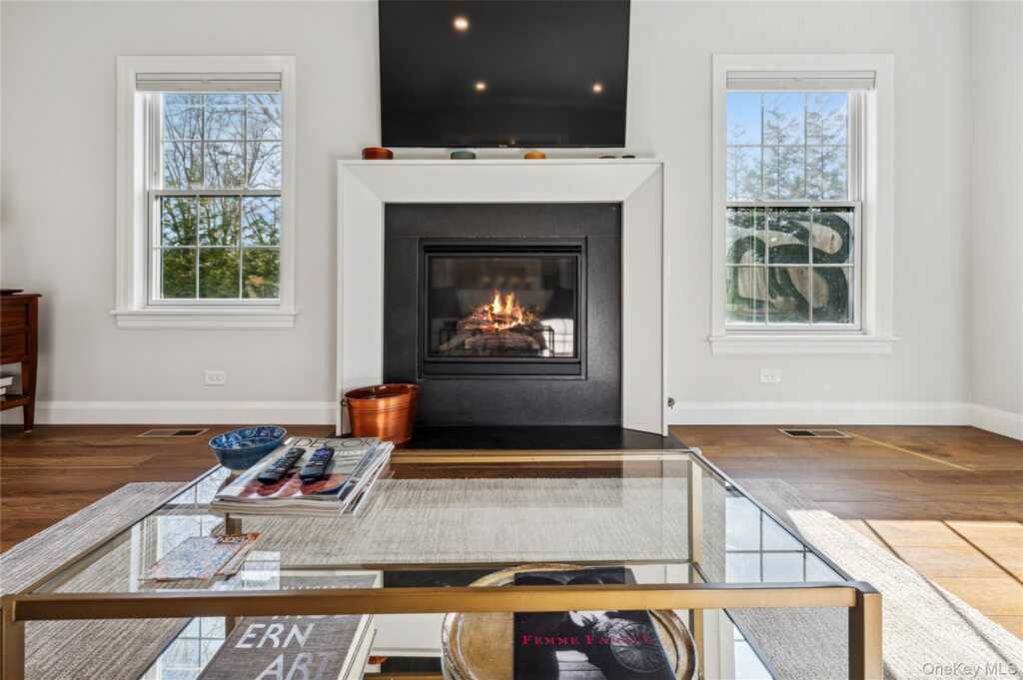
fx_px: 398
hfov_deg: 104.3
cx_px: 512
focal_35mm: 14
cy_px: 340
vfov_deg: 81.1
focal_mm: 14
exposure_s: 1/25
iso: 200
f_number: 11
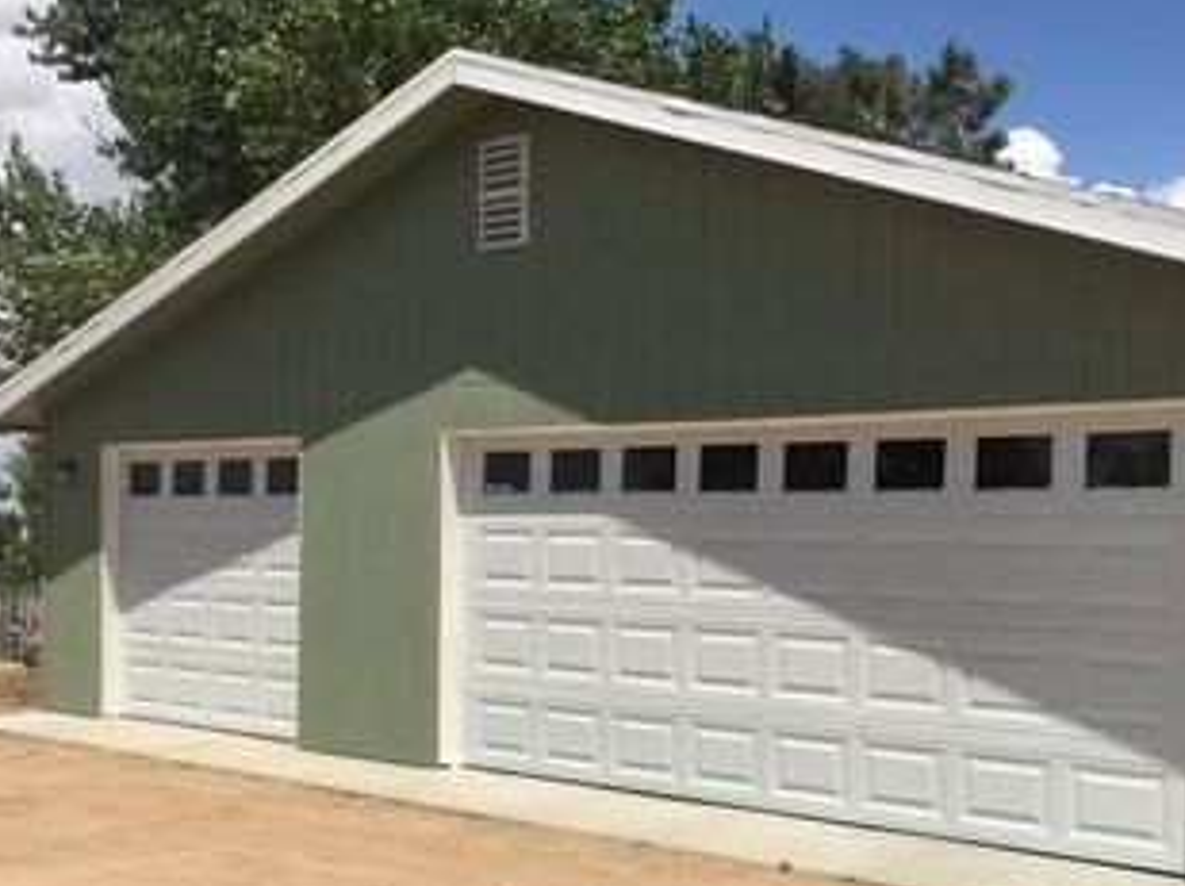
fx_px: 1607
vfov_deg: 30.5
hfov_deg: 40.5
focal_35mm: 47
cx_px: 617
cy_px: 619
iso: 25
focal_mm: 4.15
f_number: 2.2
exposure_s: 1/2849
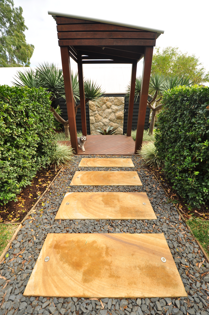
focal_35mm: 15
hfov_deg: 77.2
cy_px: 158
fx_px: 131
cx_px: 104
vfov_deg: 100.5
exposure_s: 1/320
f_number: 4.5
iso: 200
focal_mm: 10
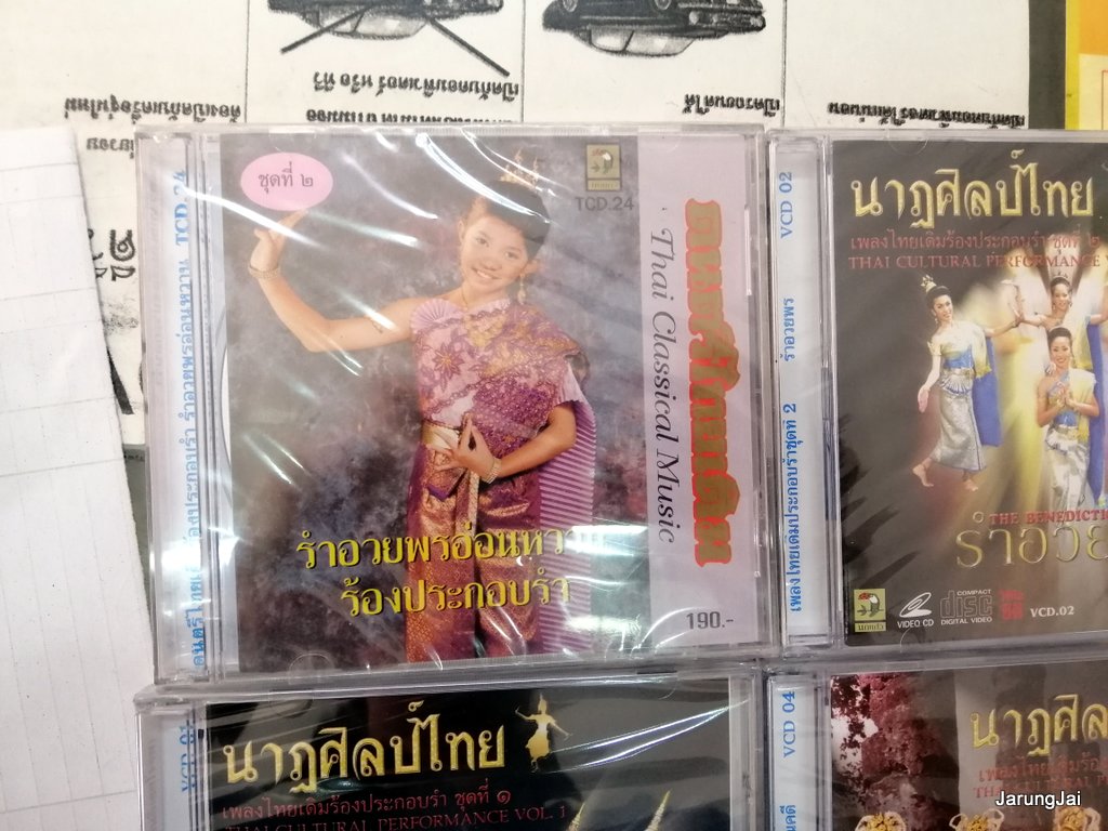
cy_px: 416
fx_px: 832
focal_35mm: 26
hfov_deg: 67.3
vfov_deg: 53.1
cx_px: 554
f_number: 2.2
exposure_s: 1/33.3
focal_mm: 3.81
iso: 250
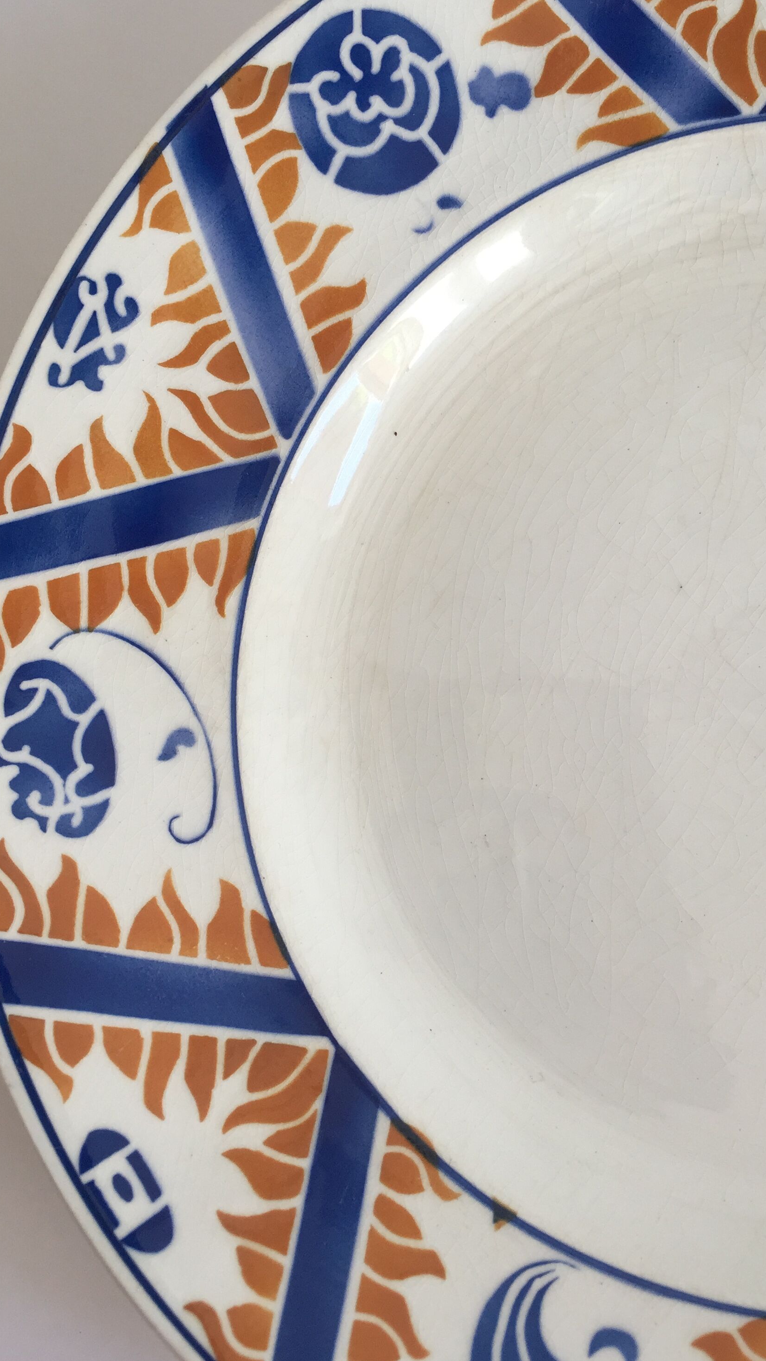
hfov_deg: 33.6
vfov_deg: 56.6
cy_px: 687
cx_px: 470
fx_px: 1264
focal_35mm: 35
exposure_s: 1/100
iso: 50
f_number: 2.2
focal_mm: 4.15
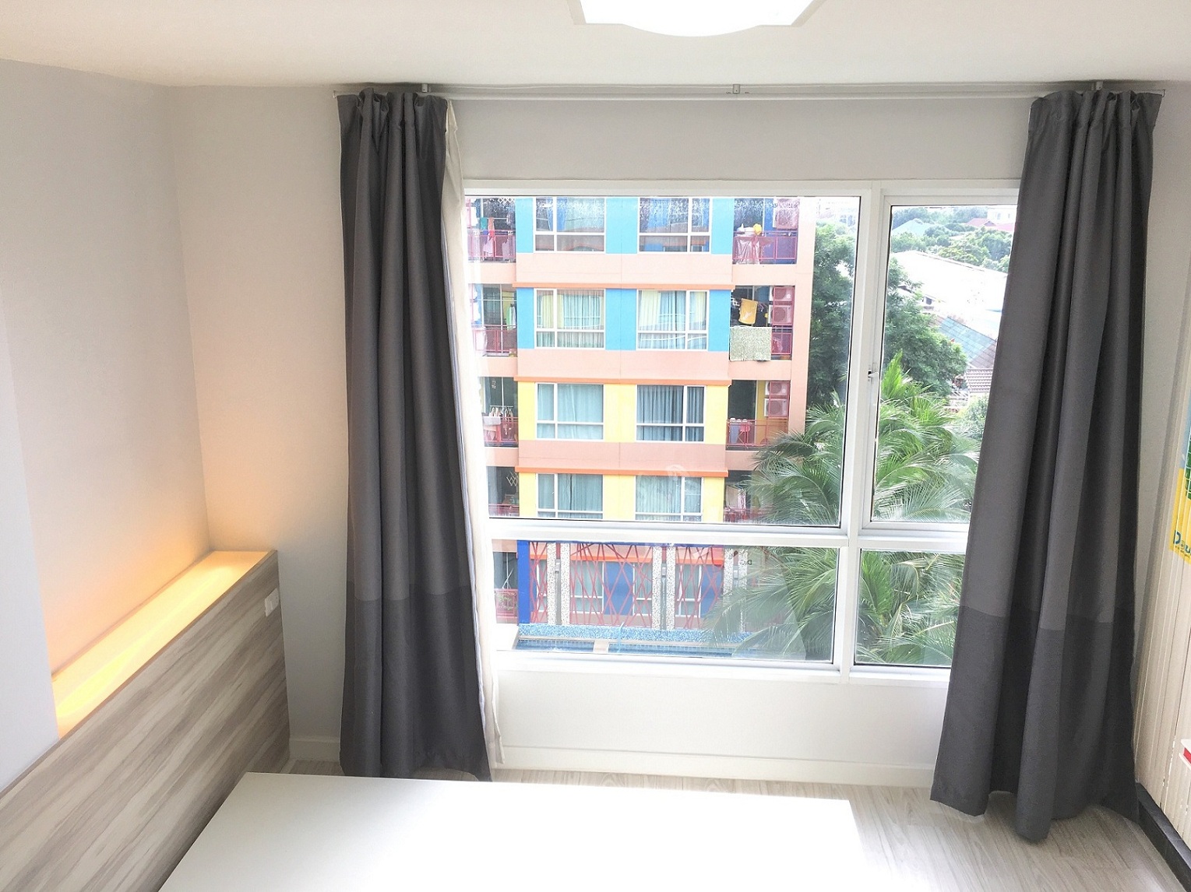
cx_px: 596
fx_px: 998
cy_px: 446
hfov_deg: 61.7
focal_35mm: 29
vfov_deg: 48.2
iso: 25
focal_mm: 4.15
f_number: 2.2
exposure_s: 1/274
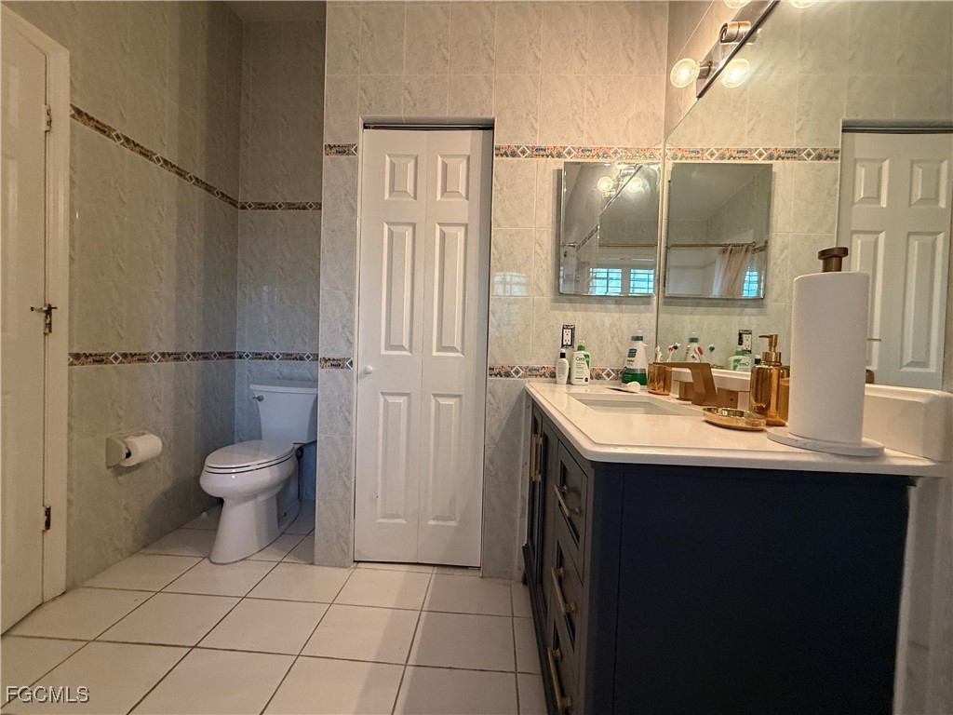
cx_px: 476
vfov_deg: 85.7
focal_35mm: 14
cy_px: 358
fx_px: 385
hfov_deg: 102.1
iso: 500
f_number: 2.2
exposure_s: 1/60
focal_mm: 2.22
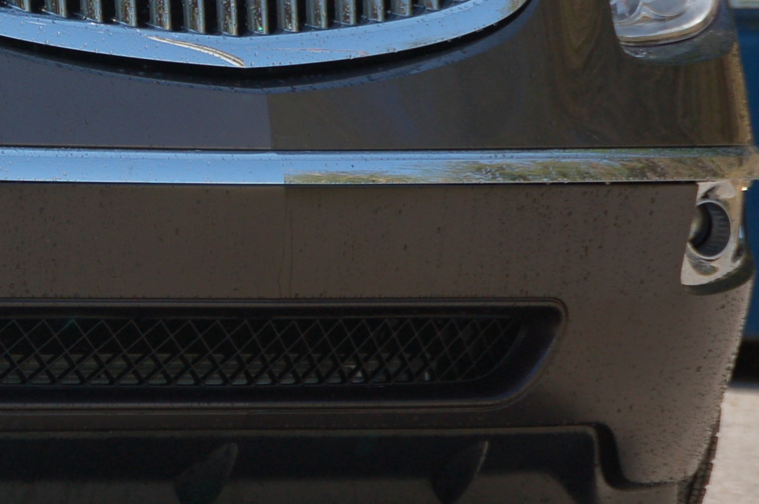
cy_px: 84
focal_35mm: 455
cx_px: -190
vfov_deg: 3.0
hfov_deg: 4.5
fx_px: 9582
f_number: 5.6
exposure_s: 1/500
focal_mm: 120
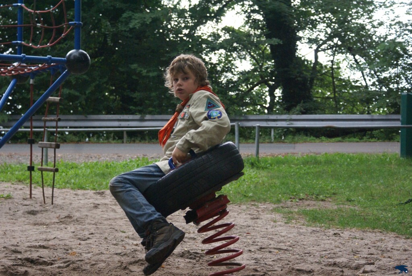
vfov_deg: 15.2
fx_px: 1031
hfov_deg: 22.6
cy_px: 138
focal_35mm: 90
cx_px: 206
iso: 800
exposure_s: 1/200
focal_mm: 60
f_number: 5.6
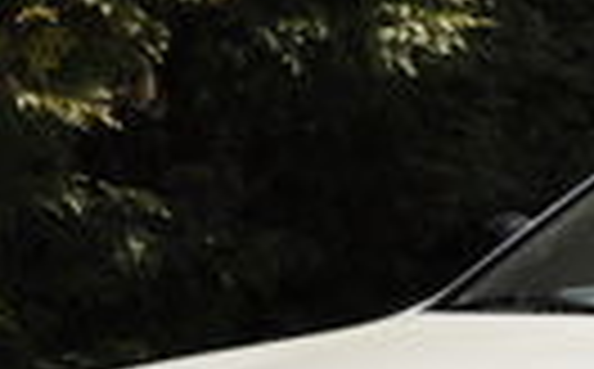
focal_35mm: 237
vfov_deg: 5.5
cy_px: 551
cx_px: 999
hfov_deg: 8.6
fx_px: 3830
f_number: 11
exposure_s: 1/500
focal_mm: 32
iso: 320
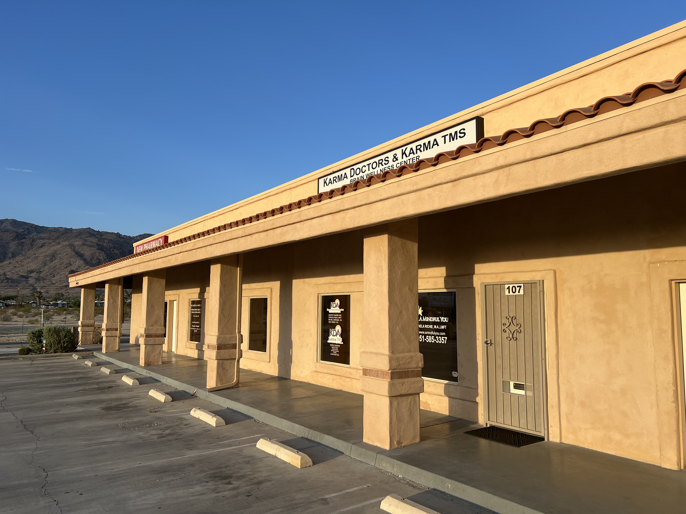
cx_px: 343
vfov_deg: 53.1
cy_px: 257
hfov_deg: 67.3
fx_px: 515
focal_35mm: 26
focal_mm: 5.7
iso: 50
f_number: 1.5
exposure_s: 1/1838
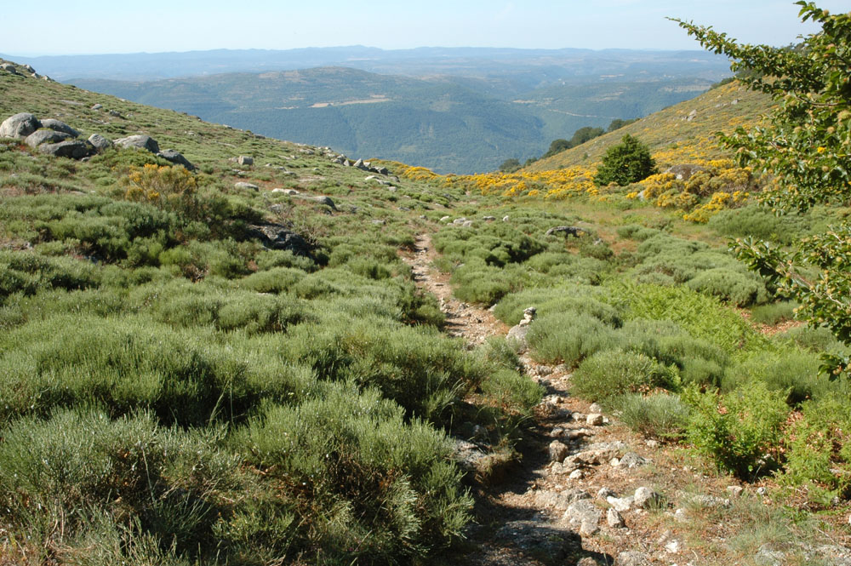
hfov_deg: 51.3
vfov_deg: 35.4
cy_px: 283
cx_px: 426
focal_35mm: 38
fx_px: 886
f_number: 16
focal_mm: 25
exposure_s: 1/50
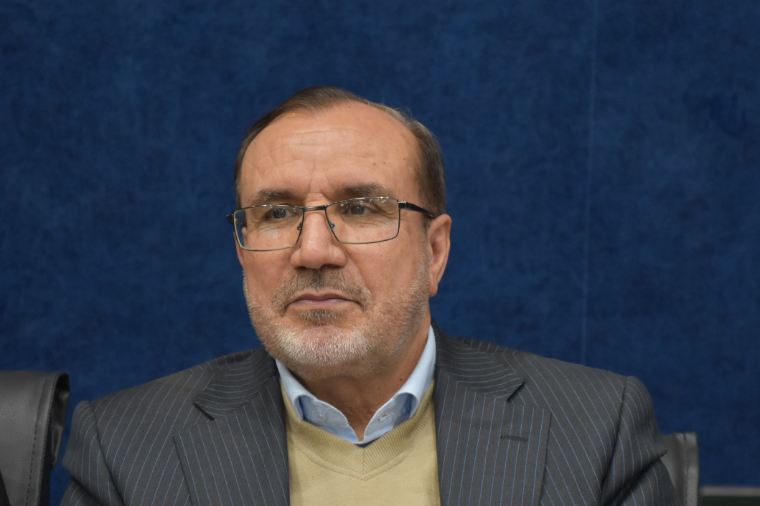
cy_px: 357
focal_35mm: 170
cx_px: 417
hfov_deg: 12.1
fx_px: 3589
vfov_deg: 8.1
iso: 1400
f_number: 5.3
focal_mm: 80
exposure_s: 1/60
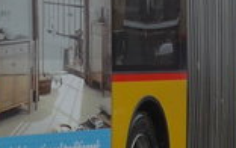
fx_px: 2725
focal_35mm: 423
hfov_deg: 4.9
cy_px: -150
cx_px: -198
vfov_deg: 3.1
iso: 80
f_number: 3.3
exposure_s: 1/160
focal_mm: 10.7
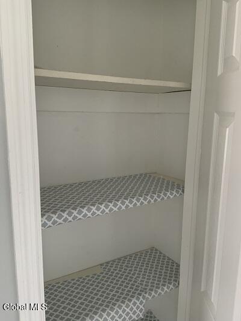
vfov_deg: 61.6
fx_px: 269
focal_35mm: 29
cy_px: 160
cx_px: 120
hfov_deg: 48.2
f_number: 1.8
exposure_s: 1/60
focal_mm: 3
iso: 250
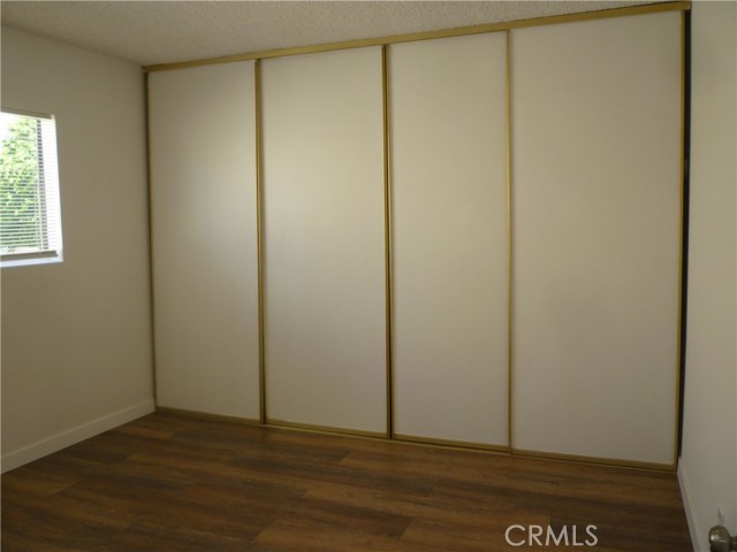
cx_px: 368
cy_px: 276
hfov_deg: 61.7
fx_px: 617
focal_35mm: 29
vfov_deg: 48.2
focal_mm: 5.2
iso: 80
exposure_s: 1/50
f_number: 3.3
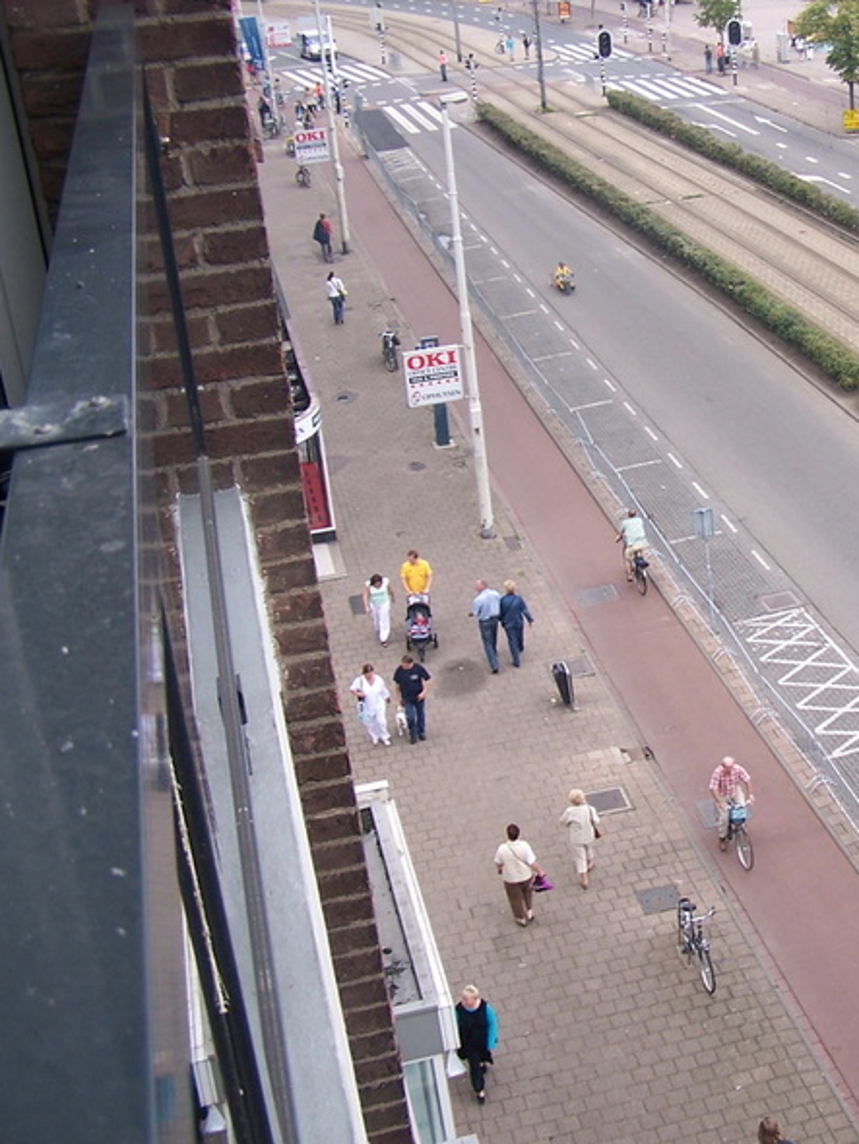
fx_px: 1686
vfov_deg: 37.5
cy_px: 570
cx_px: 762
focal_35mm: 51
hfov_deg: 27.6
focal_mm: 6.3
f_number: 2.8
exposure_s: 1/180
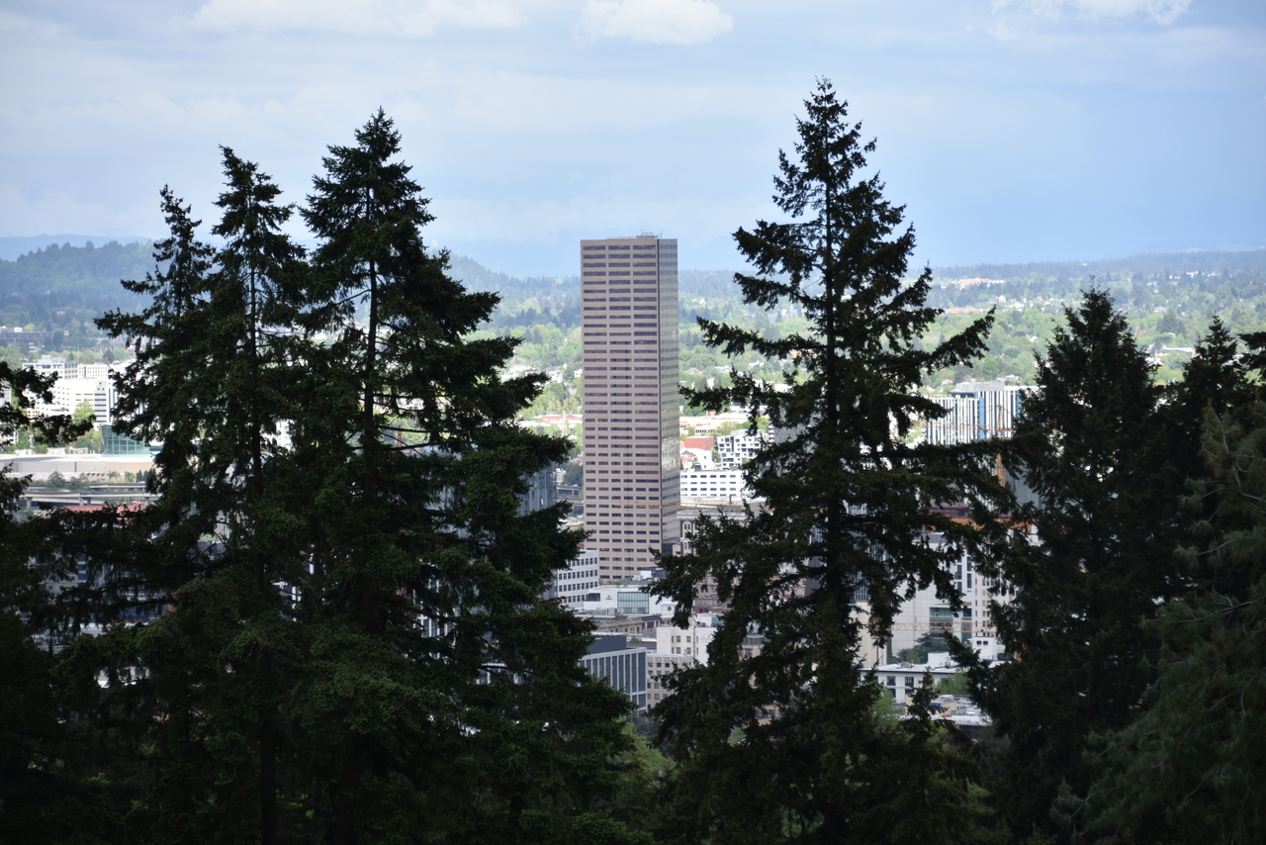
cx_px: 633
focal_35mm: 160
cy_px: 422
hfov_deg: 12.8
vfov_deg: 8.6
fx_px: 5628
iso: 125
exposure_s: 1/320
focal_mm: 160
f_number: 5.6
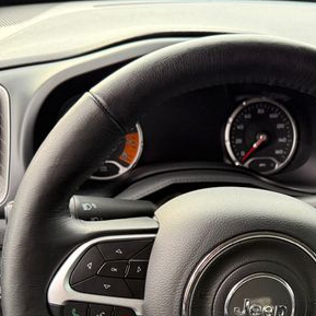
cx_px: 242
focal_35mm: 47
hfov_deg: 35.2
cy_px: 255
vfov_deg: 34.9
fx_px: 485
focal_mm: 6.76
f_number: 1.78
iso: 200
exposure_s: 1/73
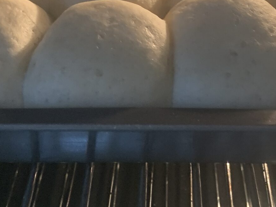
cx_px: 170
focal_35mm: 76
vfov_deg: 19.0
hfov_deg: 25.6
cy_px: 19
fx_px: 606
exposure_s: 1/50
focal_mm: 4.25
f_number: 1.8
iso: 160
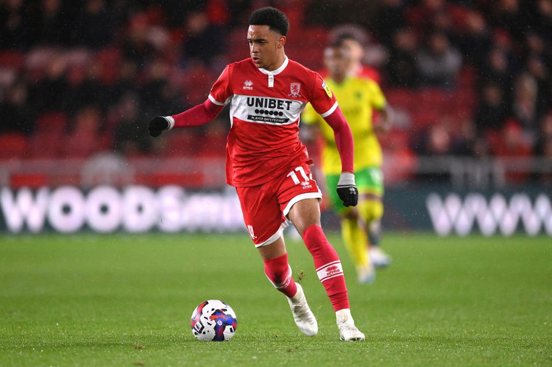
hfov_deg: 3.4
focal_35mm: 600
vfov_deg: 2.3
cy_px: 184
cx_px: 276
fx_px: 9196
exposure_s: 1/2000
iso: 5000
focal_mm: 600
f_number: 4
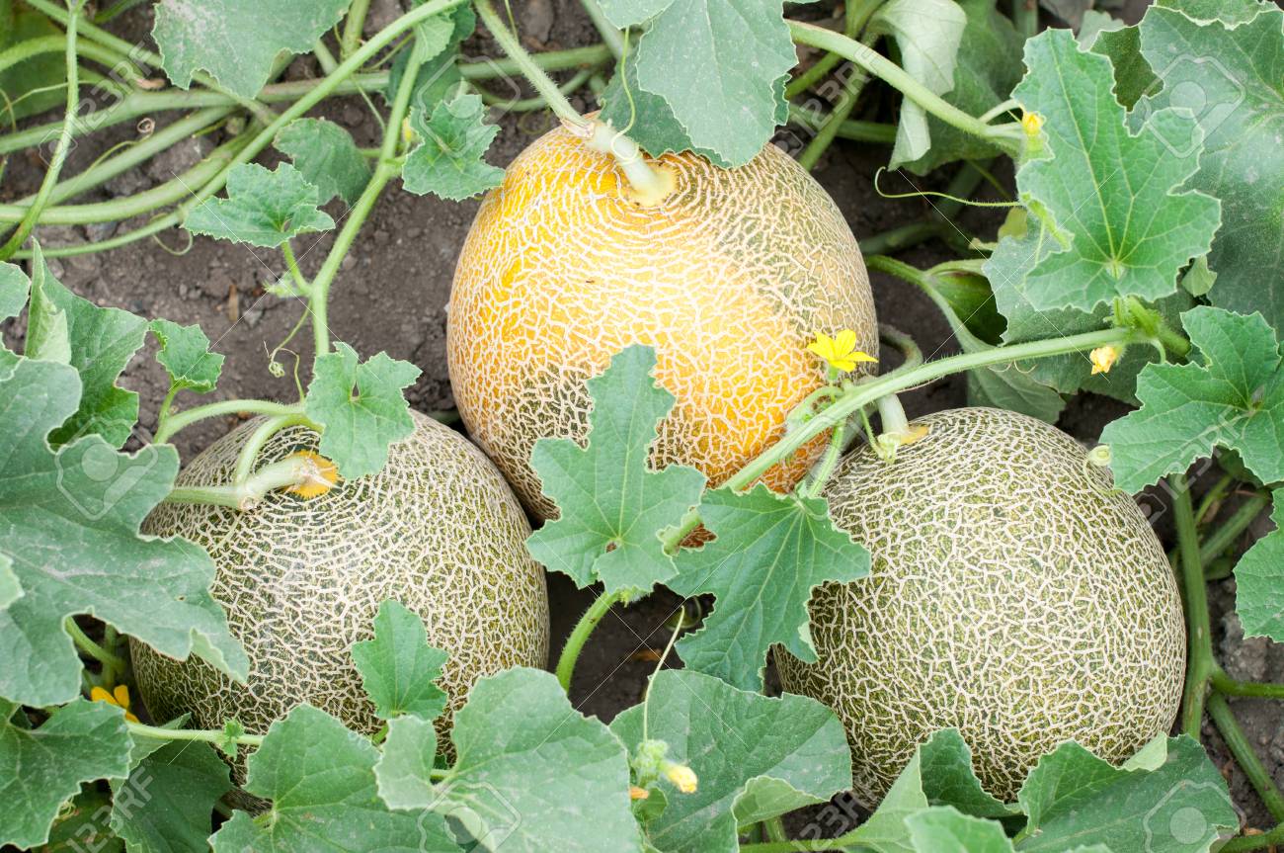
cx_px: 642
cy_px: 426
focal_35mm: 75
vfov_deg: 18.1
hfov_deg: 27.0
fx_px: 2671
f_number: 5
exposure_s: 1/160
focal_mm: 50
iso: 250
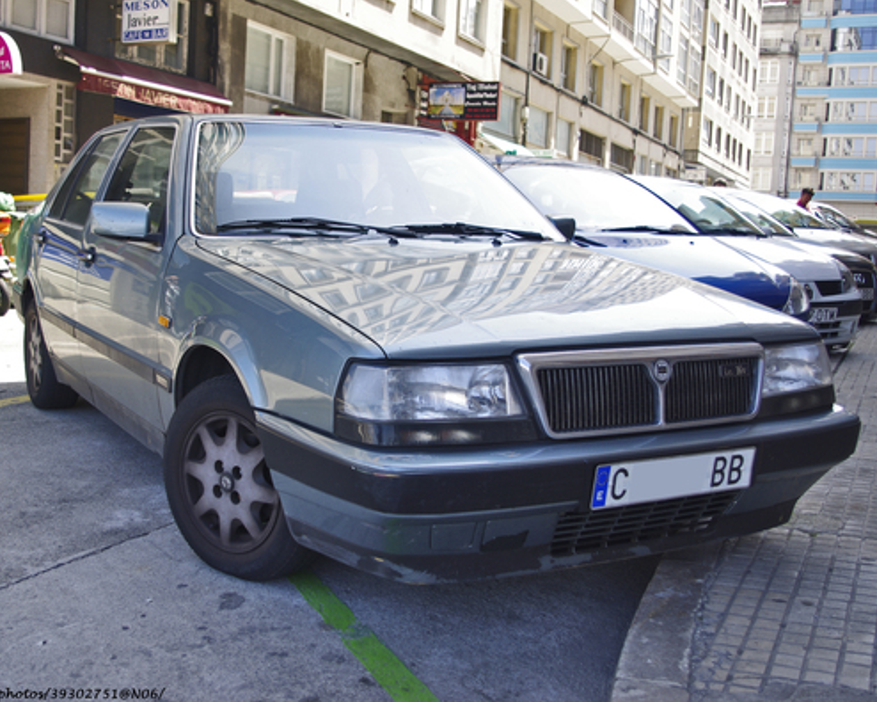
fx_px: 1064
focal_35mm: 41
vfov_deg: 36.5
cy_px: 351
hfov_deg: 44.6
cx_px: 362
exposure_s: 1/320
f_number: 4
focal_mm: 24.38
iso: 200
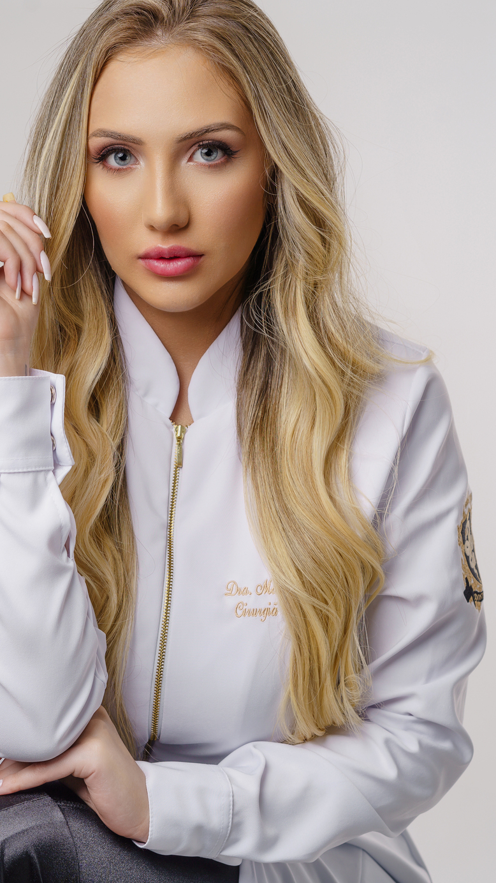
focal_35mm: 75
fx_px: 1753
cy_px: 402
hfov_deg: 16.1
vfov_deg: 28.2
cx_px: 170
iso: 100
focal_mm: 55
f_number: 5.6
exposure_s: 1/80
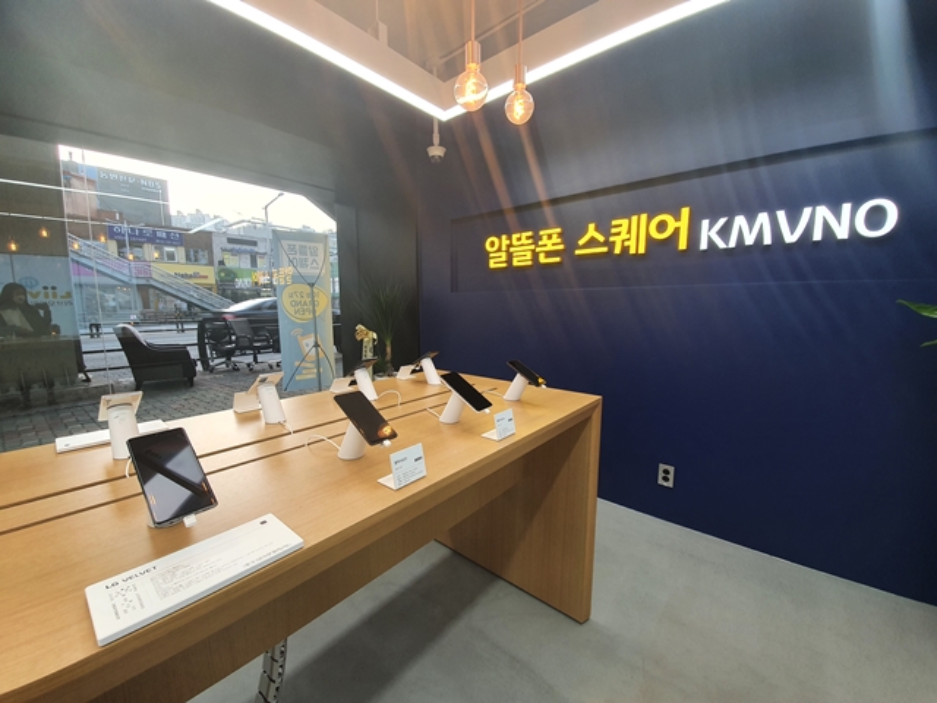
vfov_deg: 89.9
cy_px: 352
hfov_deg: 106.2
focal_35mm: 13
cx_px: 468
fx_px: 352
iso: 64
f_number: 2.2
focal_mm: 1.8
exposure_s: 1/60
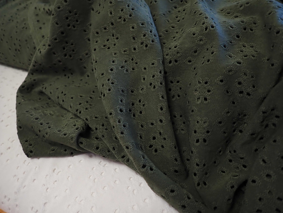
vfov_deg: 54.9
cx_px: 142
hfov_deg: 69.4
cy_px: 106
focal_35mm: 25
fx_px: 204
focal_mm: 4.5
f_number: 2
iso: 100
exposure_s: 1/60
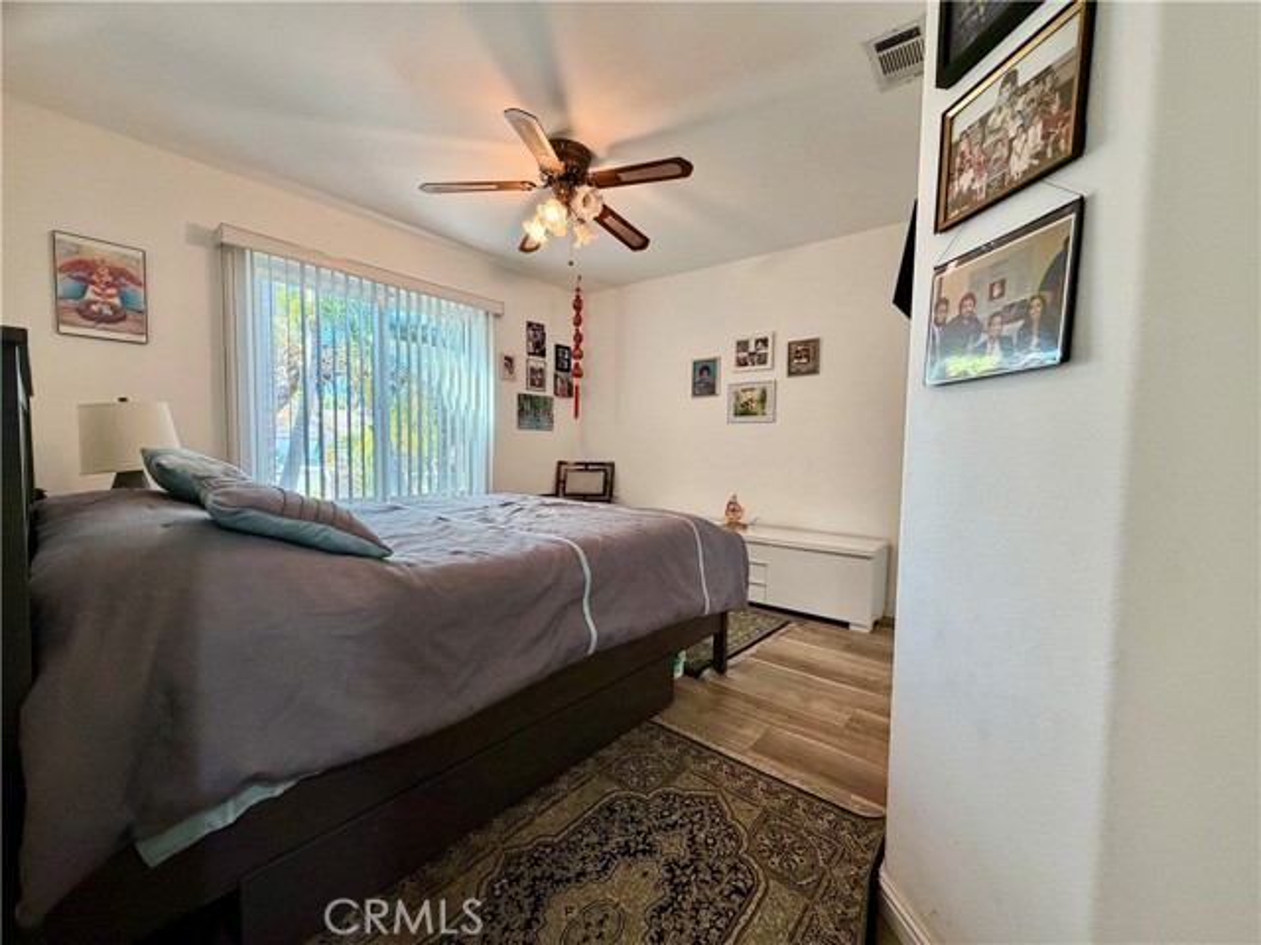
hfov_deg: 102.1
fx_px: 510
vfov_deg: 85.7
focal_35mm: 14
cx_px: 630
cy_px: 472
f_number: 2.2
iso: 250
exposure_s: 1/60
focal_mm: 2.22
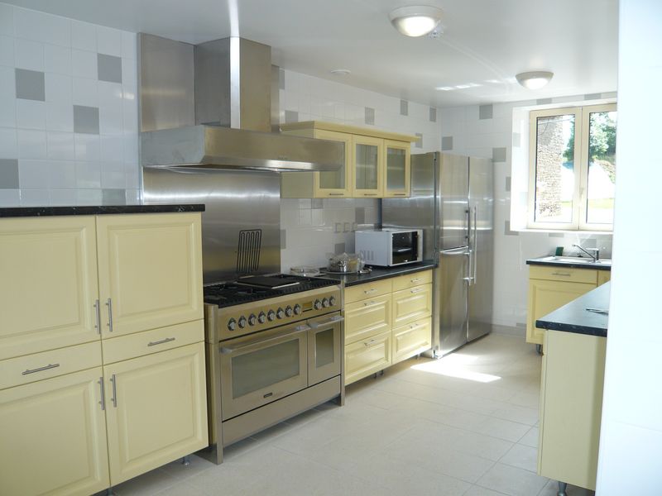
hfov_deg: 63.4
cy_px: 248
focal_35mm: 28
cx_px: 331
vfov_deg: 49.7
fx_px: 535
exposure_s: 1/100
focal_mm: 4.6
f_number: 2.8
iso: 100
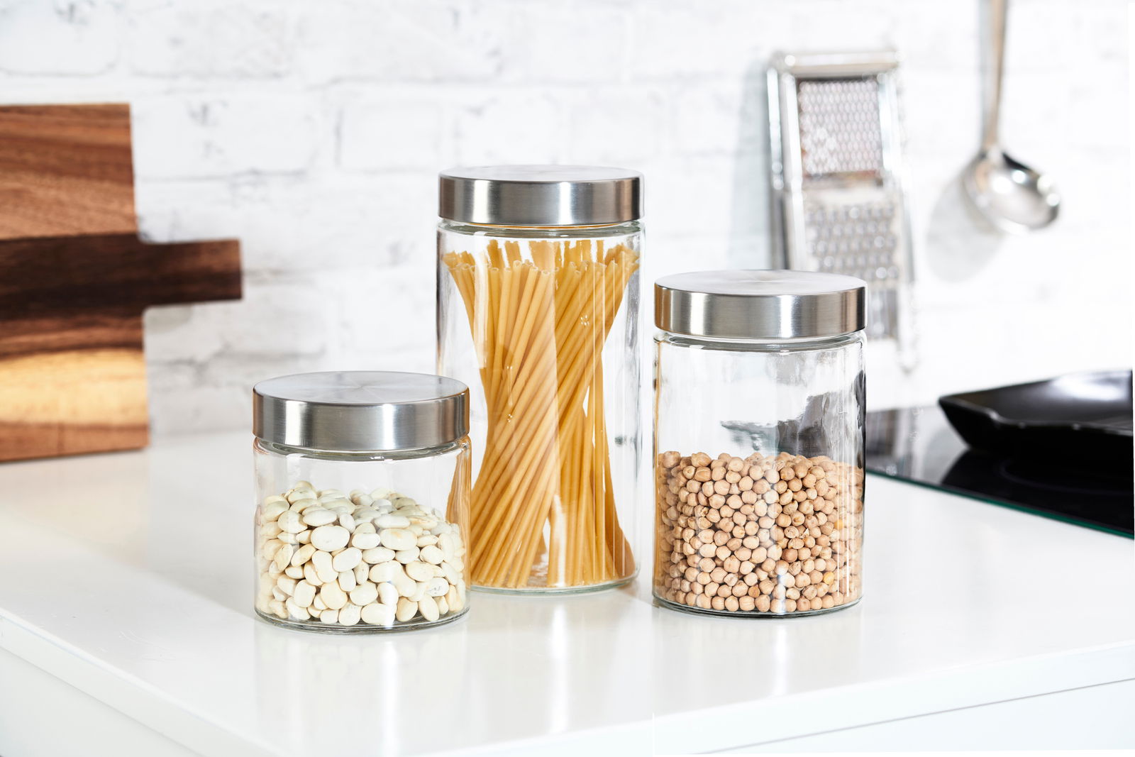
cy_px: 378
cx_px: 568
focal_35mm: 90
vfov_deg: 15.2
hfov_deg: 22.6
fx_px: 2838
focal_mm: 90
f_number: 5.6
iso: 100
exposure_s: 1/125
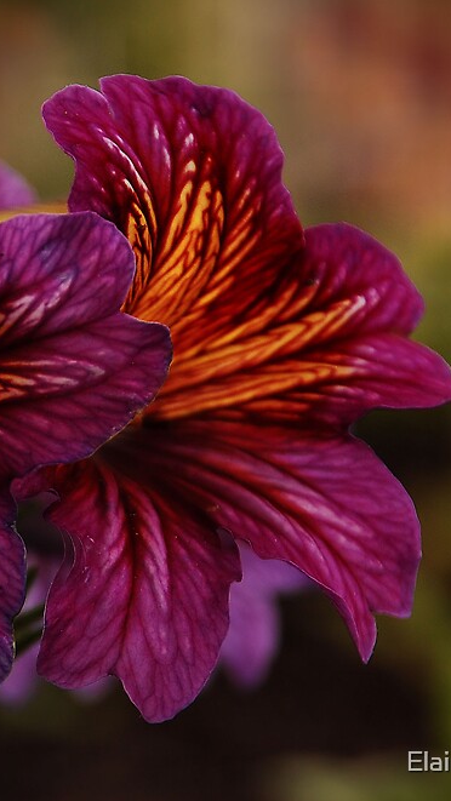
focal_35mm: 226
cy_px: 400
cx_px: -6
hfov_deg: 5.4
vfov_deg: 9.5
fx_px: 4798
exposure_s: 1/250
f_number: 5.6
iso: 200
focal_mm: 95
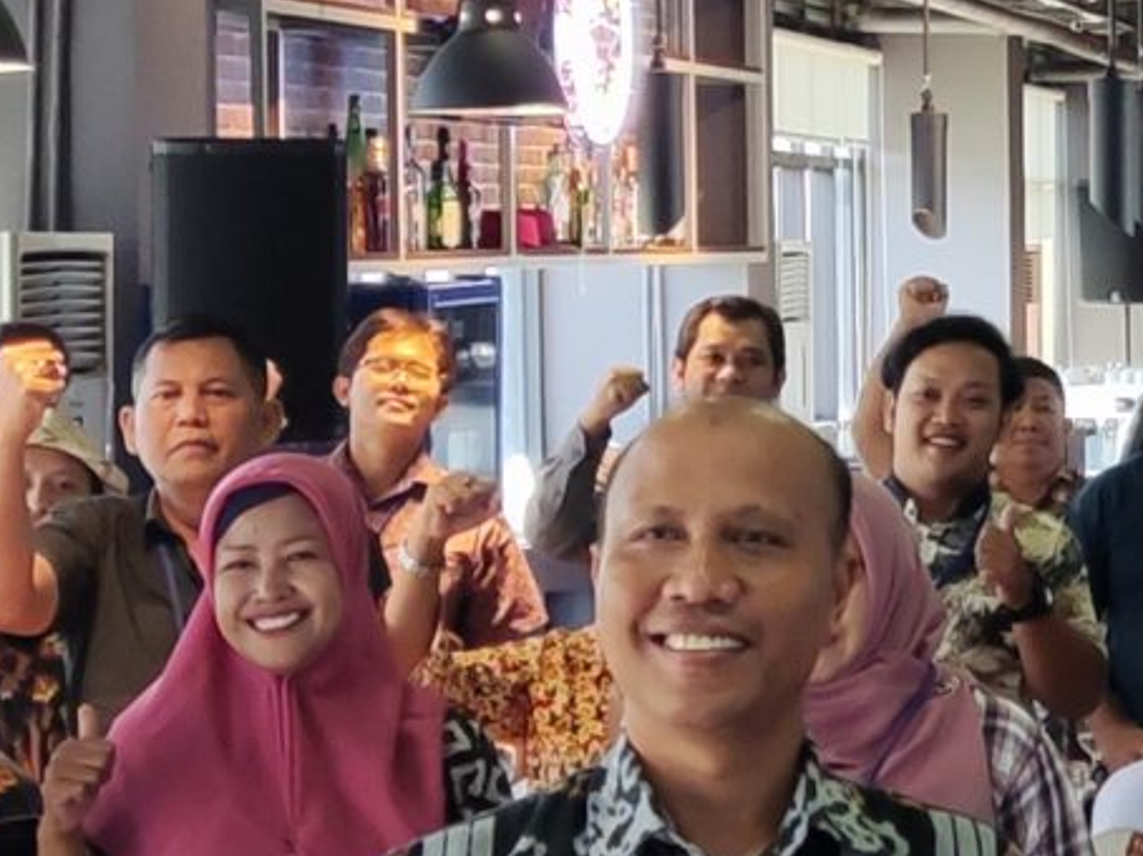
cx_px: 1536
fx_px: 4653
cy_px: 317
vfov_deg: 10.5
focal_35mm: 141
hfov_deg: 13.4
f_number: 1.79
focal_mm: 4.71
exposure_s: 1/33
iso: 197
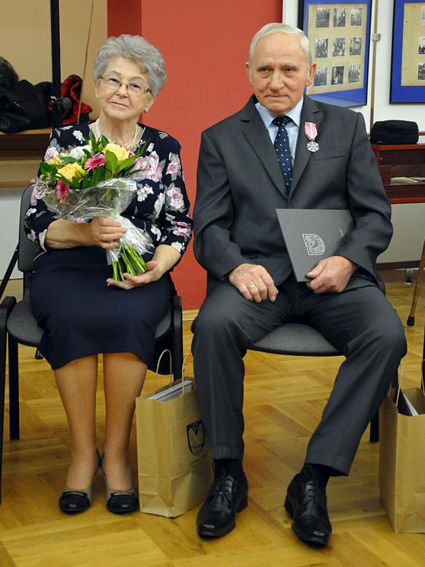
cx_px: 212
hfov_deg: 18.7
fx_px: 1293
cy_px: 245
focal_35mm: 79
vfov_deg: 24.7
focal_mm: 48
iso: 2500
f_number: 5.6
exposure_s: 1/80
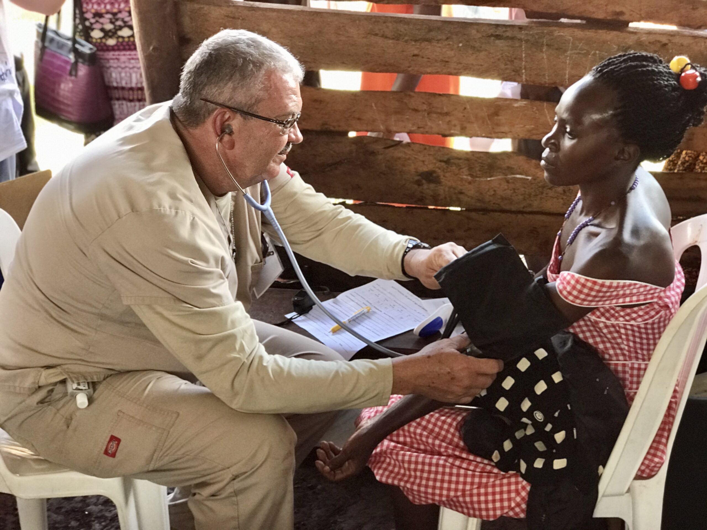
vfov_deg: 25.7
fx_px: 1164
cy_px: 265
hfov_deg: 33.8
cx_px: 354
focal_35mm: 57
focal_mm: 6.6
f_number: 2.8
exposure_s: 1/50
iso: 125
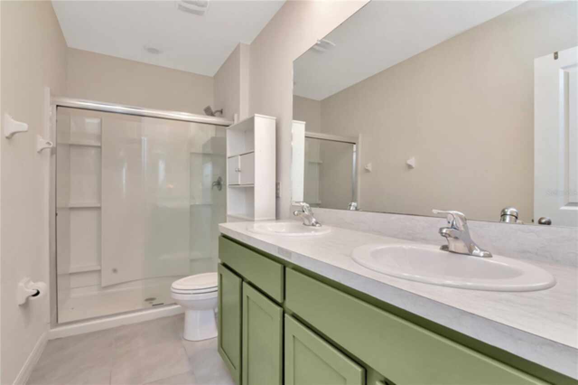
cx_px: 289
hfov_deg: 95.0
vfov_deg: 72.0
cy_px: 192
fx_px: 265
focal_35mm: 16
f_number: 14
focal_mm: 11
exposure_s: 1/15
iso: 1000
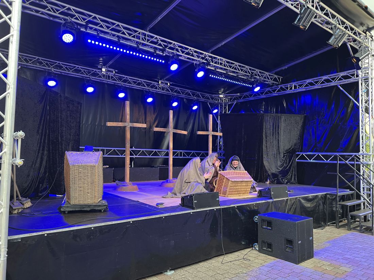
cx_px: 187
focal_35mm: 26
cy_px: 140
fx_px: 281
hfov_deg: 67.3
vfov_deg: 53.1
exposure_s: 1/60
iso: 400
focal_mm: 5.7
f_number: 1.5
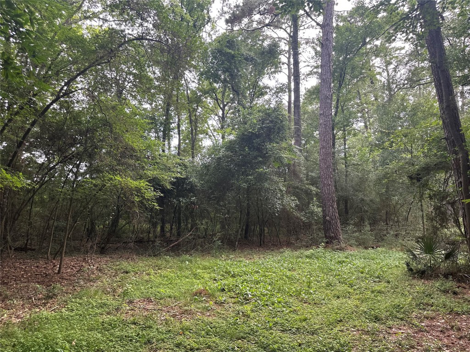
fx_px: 326
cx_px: 235
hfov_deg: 71.6
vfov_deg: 56.8
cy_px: 176
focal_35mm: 24
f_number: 1.78
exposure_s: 1/121
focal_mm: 6.86
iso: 125
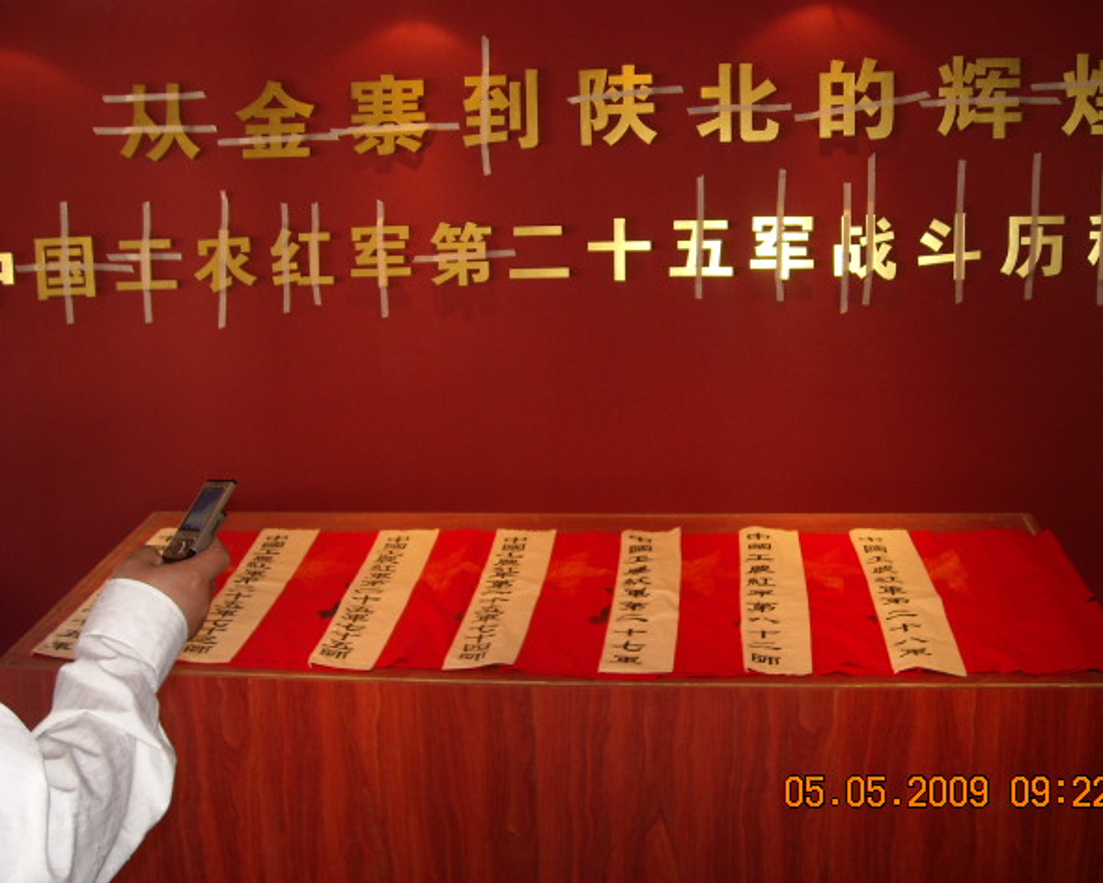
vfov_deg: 40.1
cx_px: 567
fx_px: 1208
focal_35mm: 37
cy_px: 439
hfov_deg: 49.1
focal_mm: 5.7
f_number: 2.8
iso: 100
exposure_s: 1/30
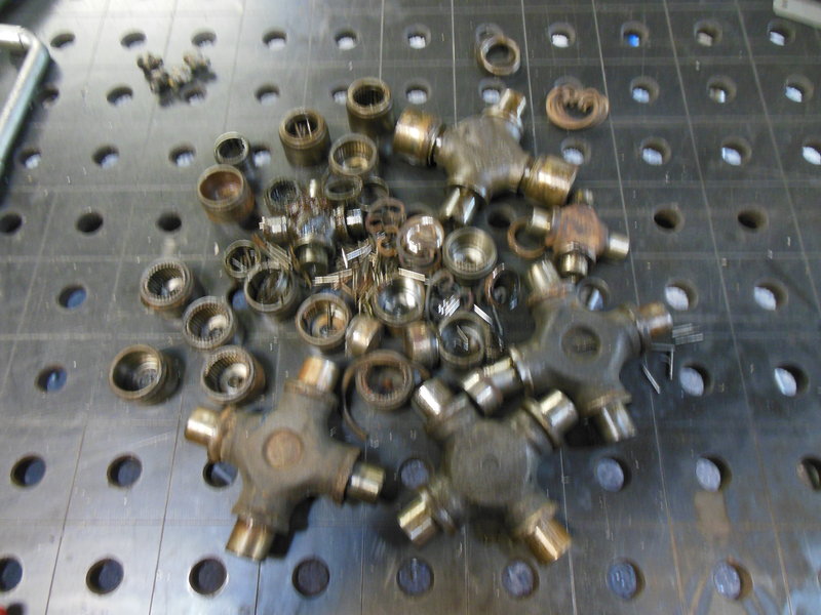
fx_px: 593
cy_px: 308
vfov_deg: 54.9
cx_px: 410
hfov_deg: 69.4
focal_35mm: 25
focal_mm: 4.5
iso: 400
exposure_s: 1/8
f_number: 3.2
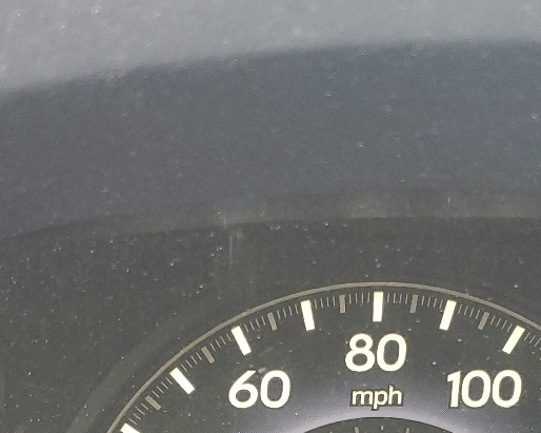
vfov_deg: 18.4
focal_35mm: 79
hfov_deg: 24.1
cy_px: 516
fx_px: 1265
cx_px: 294
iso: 165
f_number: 1.5
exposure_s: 1/60.2
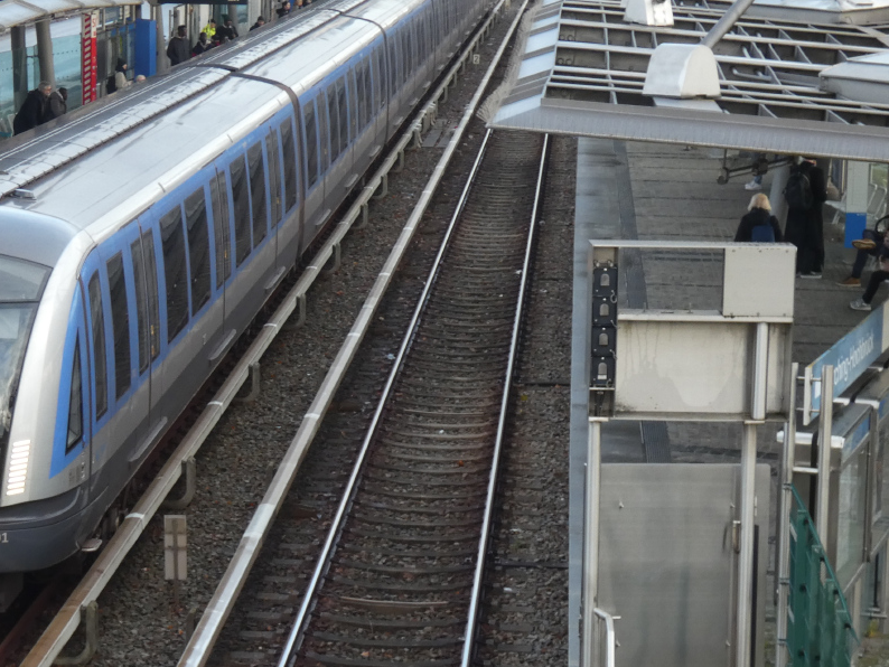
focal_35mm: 108
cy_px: 274
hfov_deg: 18.1
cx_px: 184
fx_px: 2774
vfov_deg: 13.7
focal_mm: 11.9
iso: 160
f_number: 4.2
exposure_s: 1/80
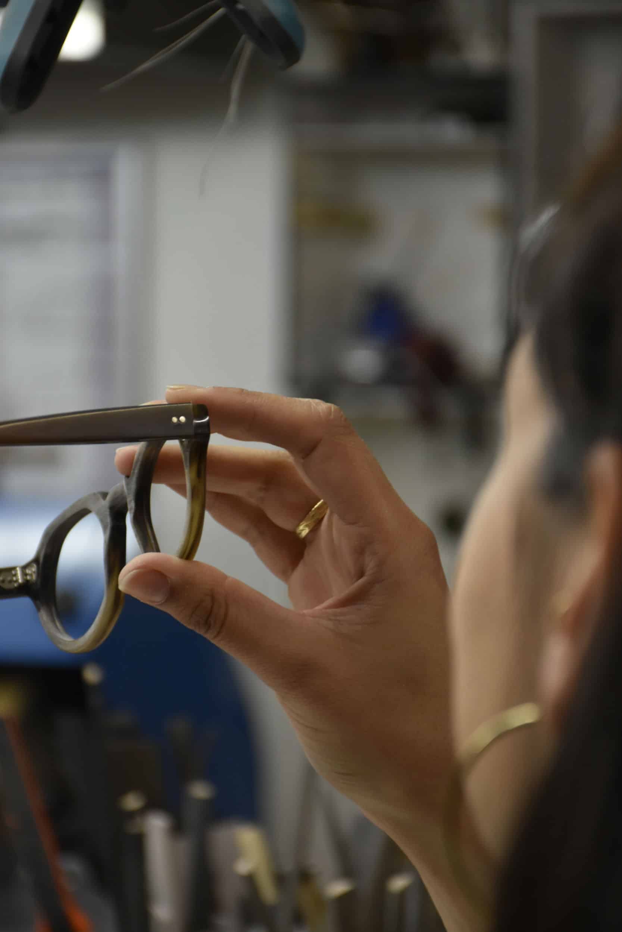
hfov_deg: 9.6
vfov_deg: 14.4
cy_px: 466
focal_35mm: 142
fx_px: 3692
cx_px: 311
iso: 1000
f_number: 5.3
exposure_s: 1/125
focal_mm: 95
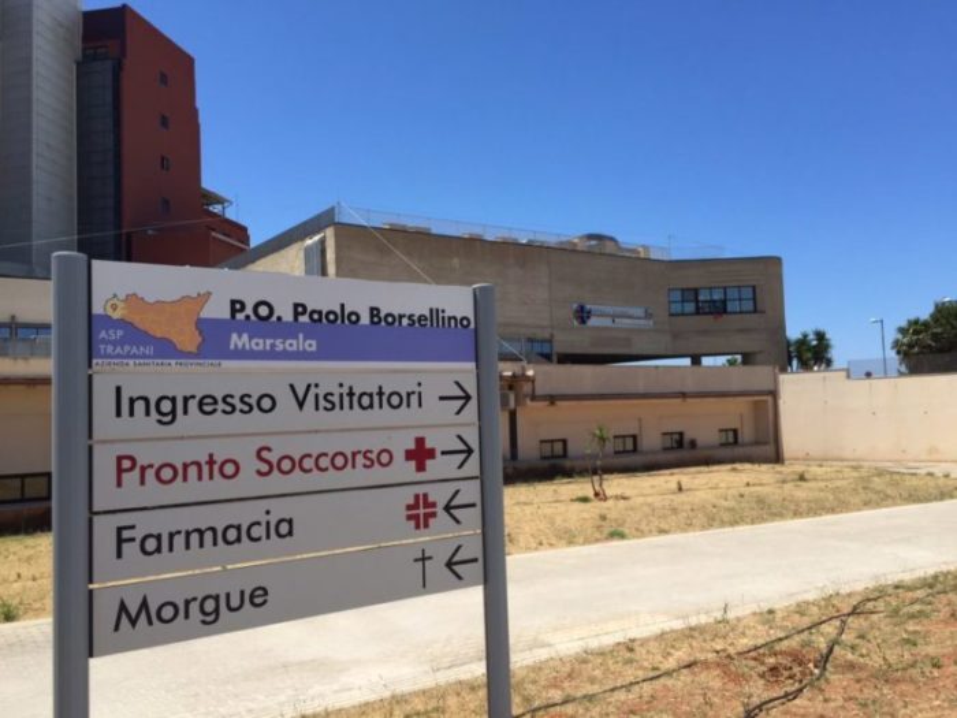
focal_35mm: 29
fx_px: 802
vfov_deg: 48.2
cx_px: 478
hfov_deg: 61.7
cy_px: 359
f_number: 2.2
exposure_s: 1/2475
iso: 32
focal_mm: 4.15
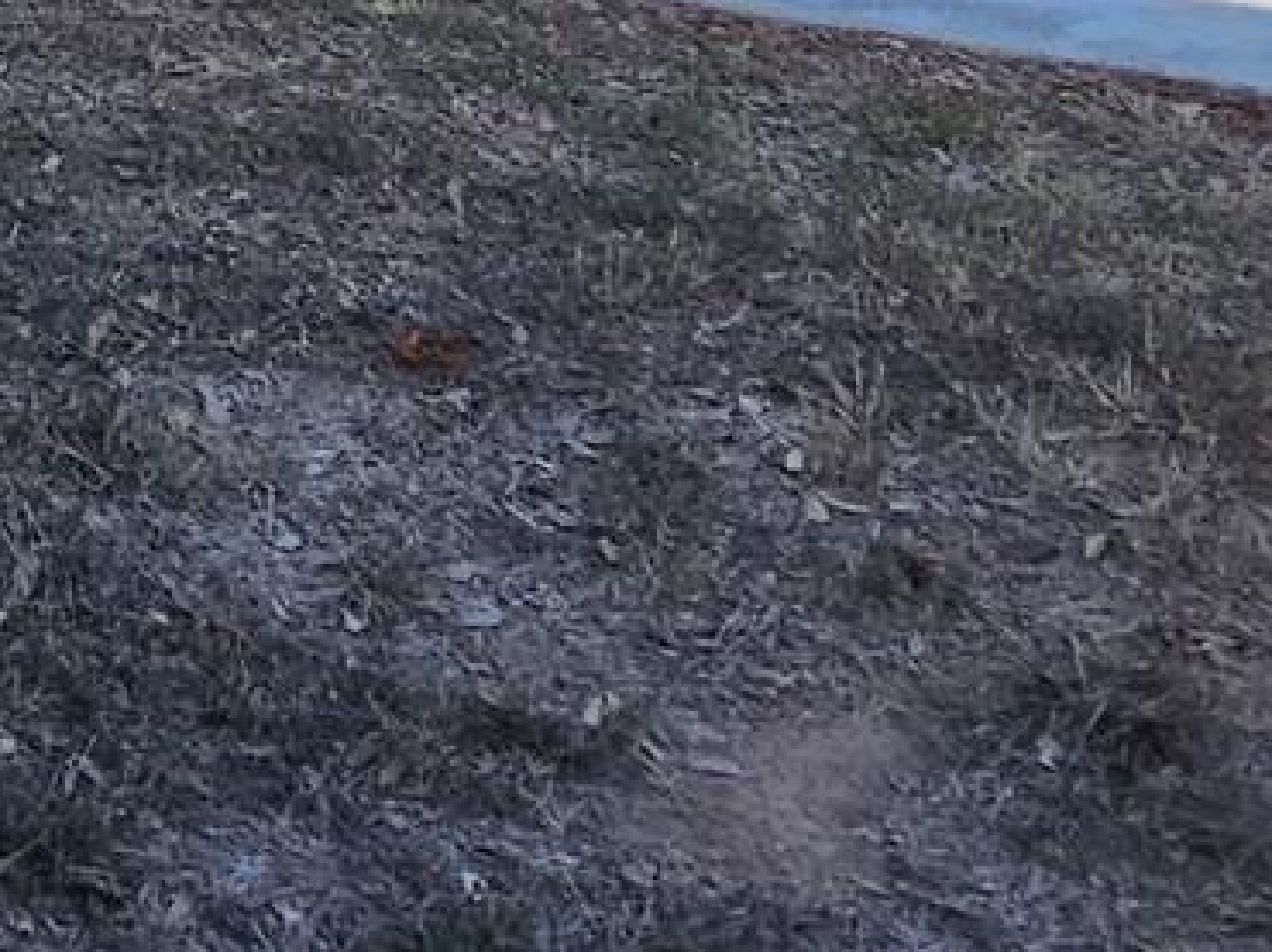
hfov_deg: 22.7
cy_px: -935
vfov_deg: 16.0
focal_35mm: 72
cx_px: -567
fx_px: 2644
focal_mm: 2.2
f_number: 2.2
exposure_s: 1/1402
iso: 50
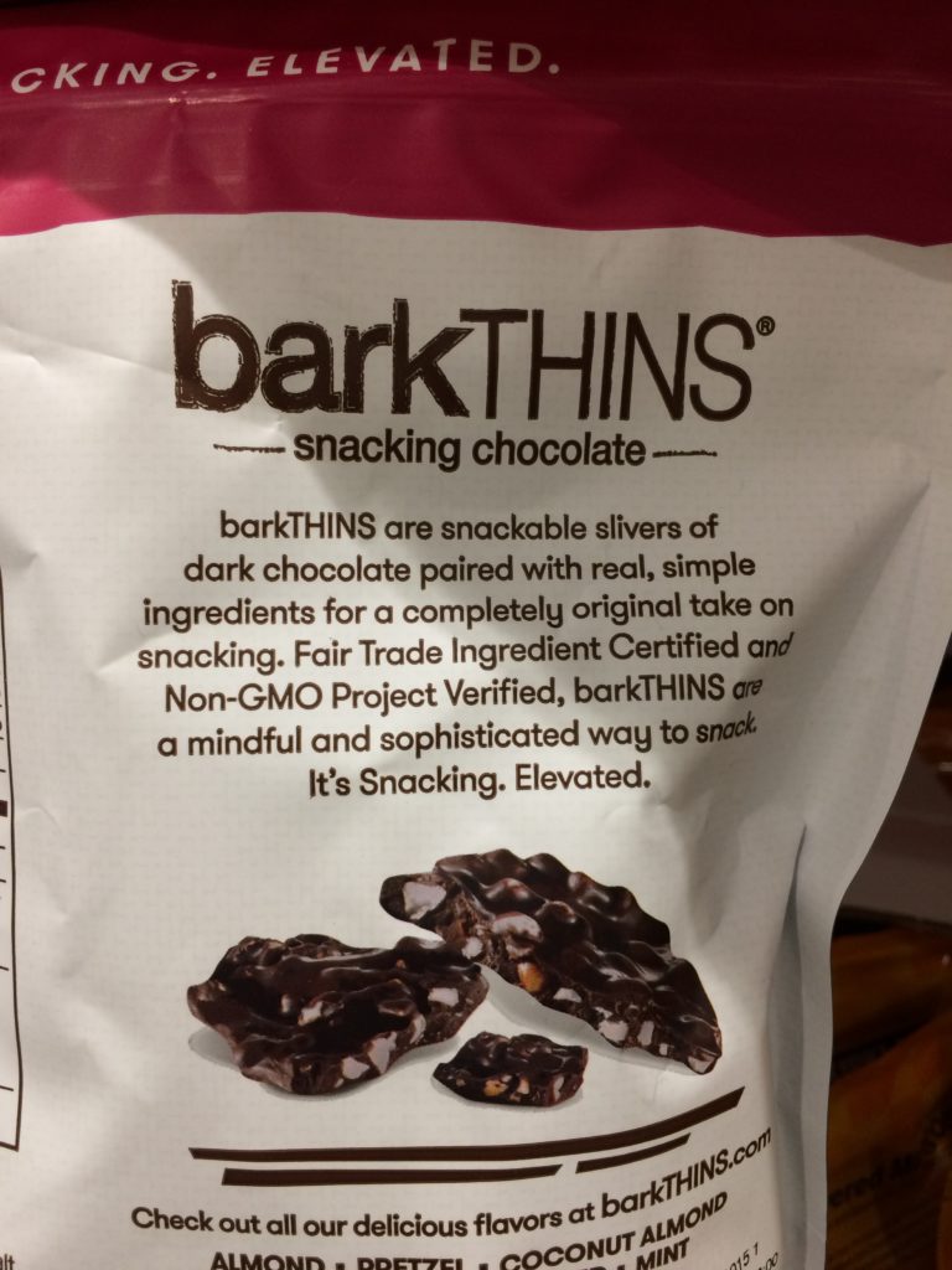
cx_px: 476
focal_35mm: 29
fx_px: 1063
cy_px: 635
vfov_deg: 61.7
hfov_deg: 48.2
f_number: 2.2
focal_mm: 4.15
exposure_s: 1/30
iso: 80
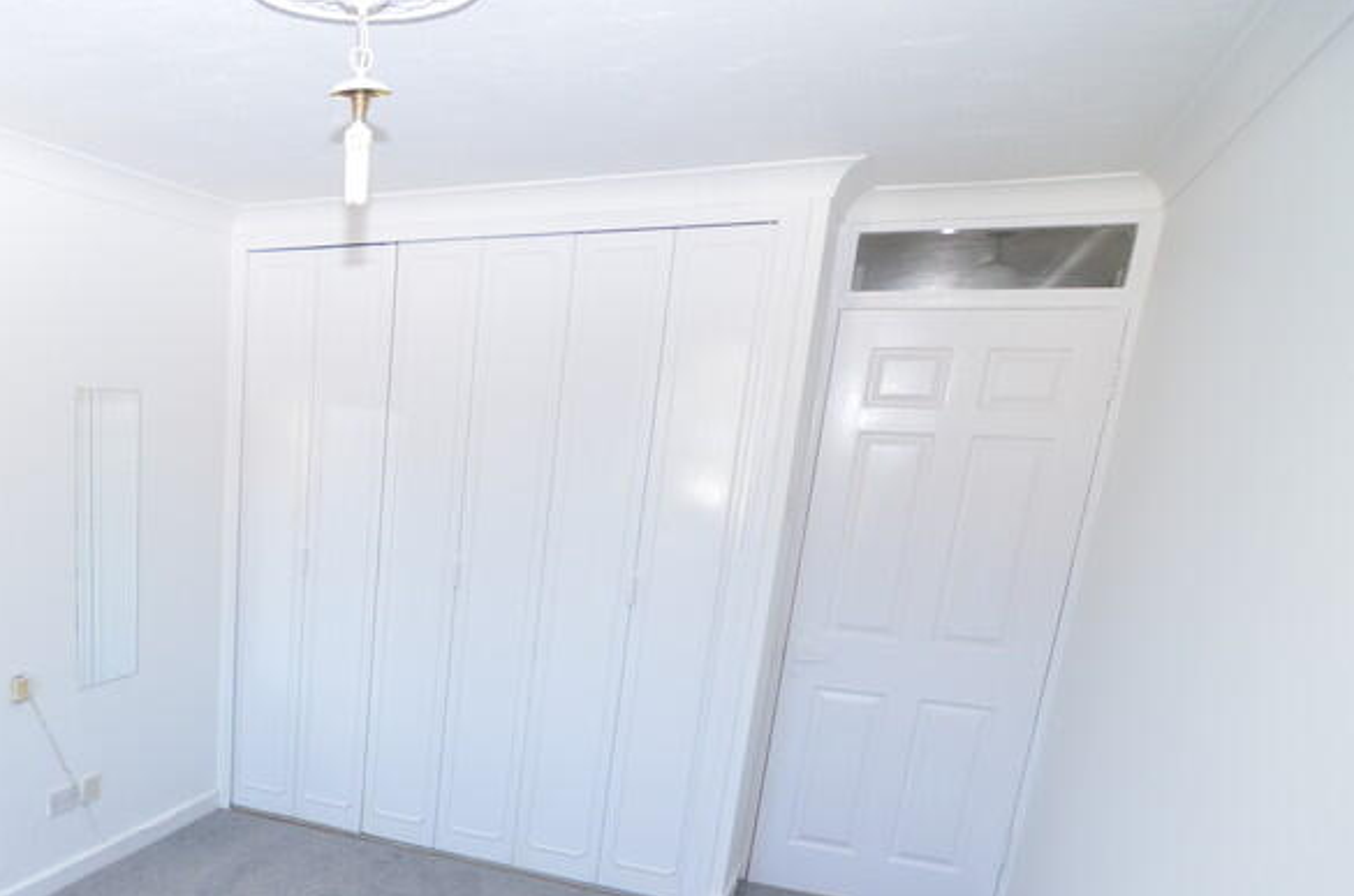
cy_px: 759
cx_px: 213
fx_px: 1083
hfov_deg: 57.6
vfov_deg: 42.2
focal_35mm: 29
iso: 450
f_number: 4
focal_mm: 11
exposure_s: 1/60
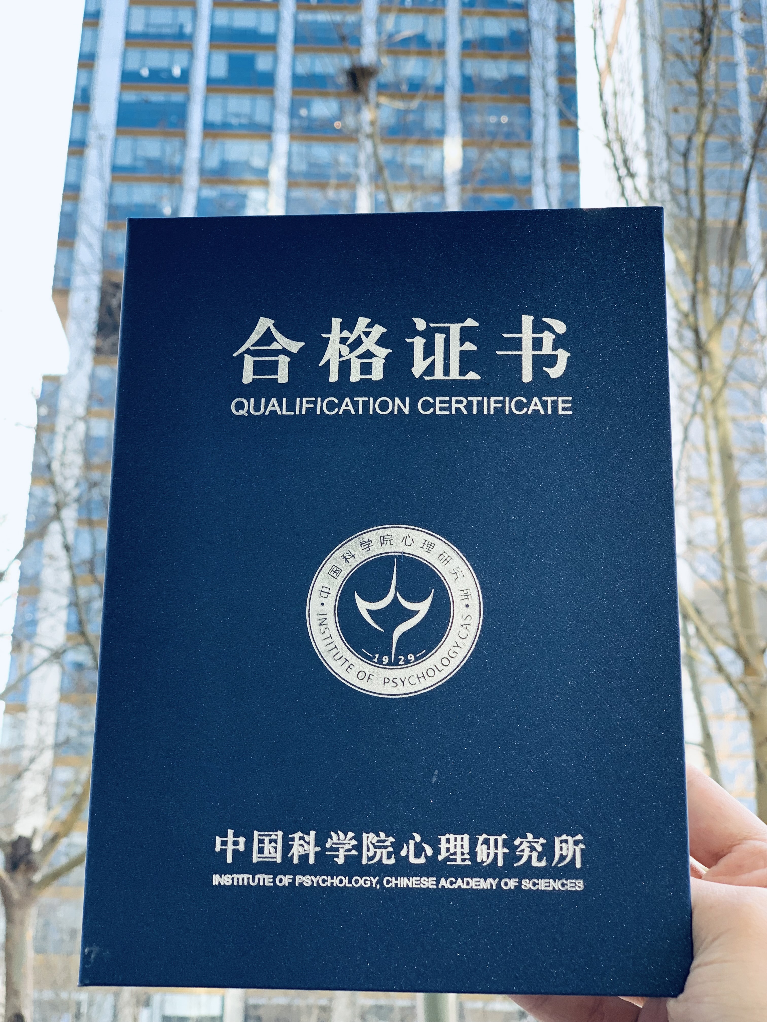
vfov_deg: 36.8
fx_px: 1536
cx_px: 384
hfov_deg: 28.0
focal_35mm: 52
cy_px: 511
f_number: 2.4
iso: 32
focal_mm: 6
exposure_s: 1/122
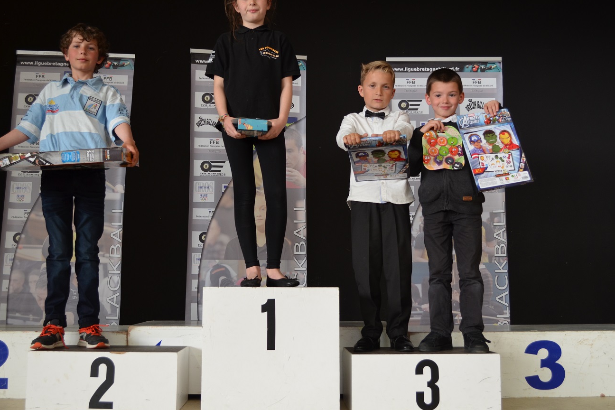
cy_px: 191
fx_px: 700
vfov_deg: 32.6
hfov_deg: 47.4
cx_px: 293
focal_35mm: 41
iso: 400
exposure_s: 1/80
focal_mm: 24
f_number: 4.5
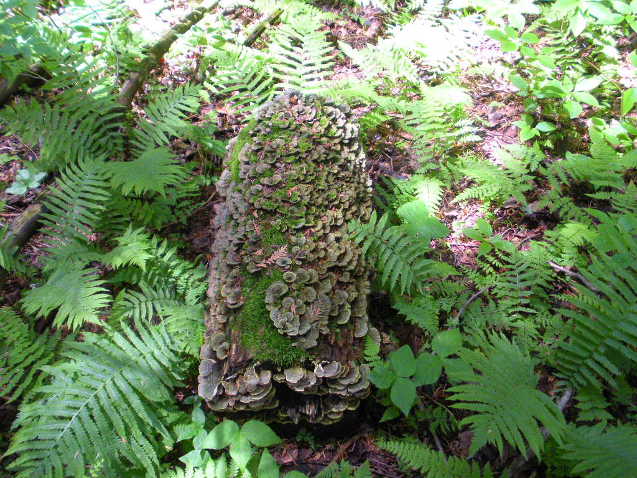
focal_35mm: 36
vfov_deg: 39.7
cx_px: 318
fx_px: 662
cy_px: 239
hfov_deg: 51.4
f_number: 3.5
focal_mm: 6.3
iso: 347
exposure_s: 1/126
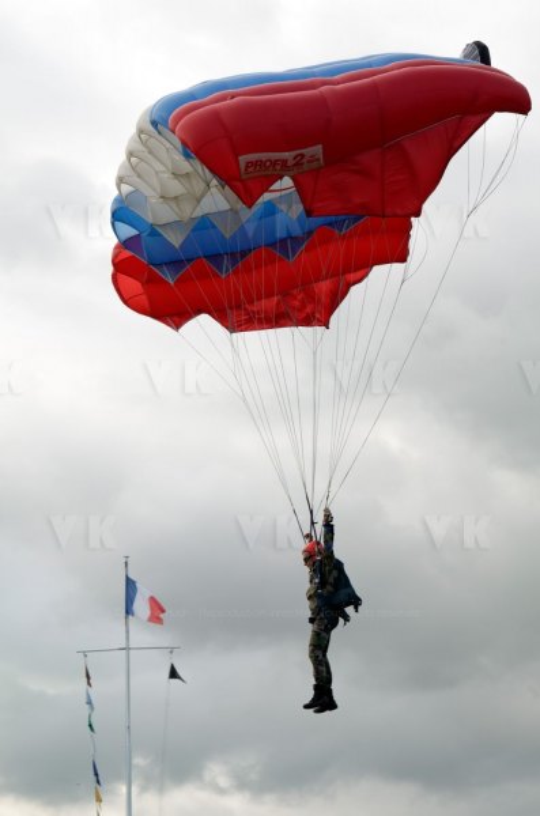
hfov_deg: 11.1
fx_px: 2782
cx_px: 270
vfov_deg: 16.7
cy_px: 408
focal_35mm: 123
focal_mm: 82
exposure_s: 1/500
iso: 400
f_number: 11
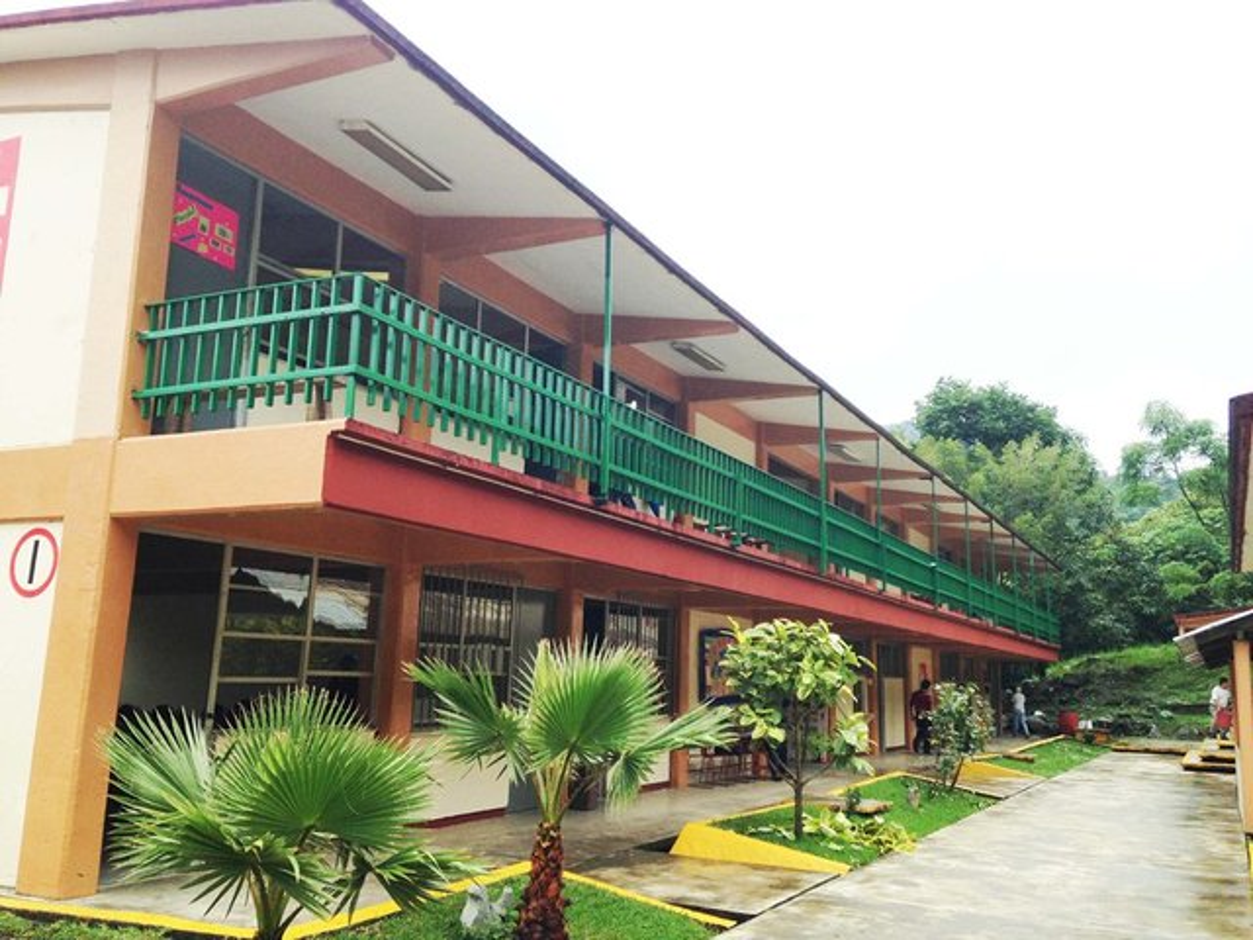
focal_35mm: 33
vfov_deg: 42.9
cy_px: 470
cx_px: 626
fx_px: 1195
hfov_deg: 55.4
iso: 50
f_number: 2.4
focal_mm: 4.12
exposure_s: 1/797
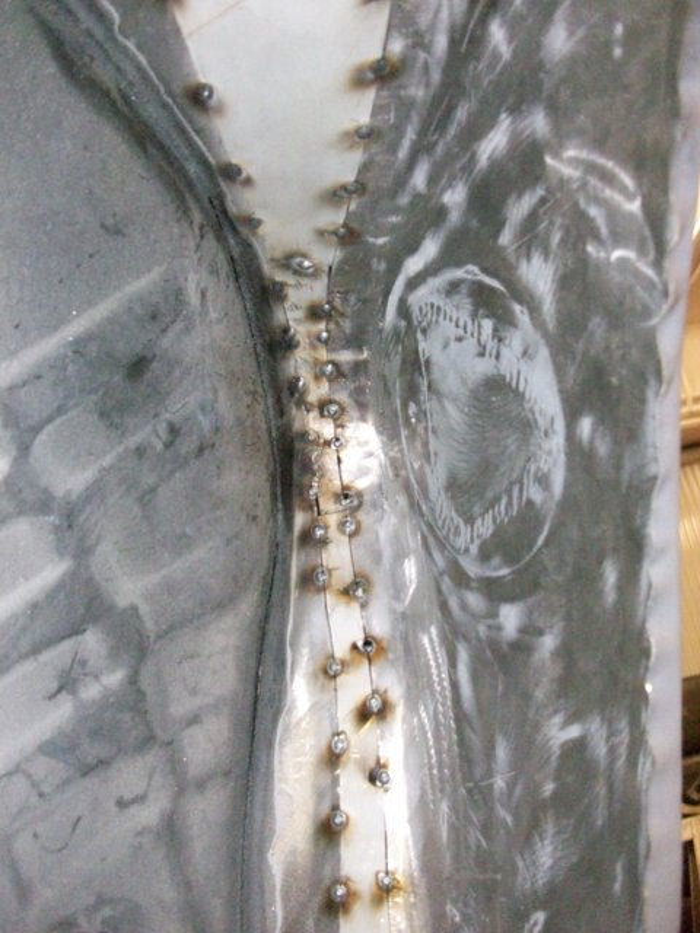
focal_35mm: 34
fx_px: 917
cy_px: 466
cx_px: 350
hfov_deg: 41.8
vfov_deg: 54.0
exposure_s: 1/128
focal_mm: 5.7
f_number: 2.8
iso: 800
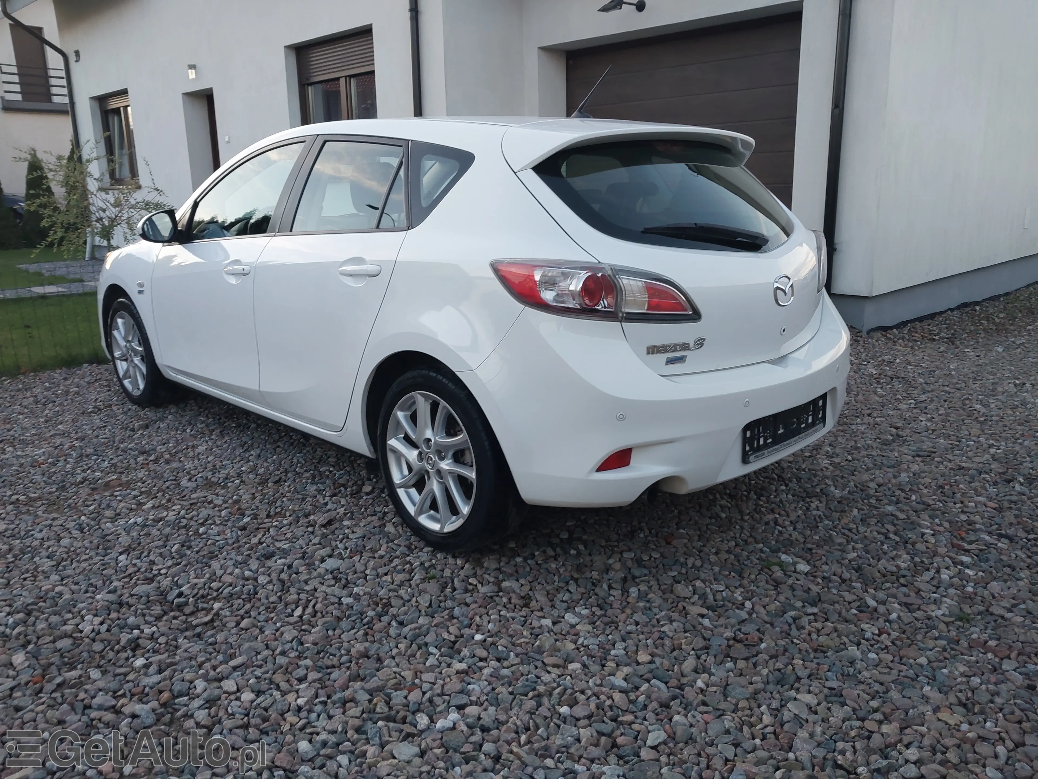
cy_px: 390
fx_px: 900
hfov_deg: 60.0
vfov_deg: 46.8
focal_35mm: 30
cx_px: 519
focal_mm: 4.6
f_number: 1.8
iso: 32
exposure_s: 1/50
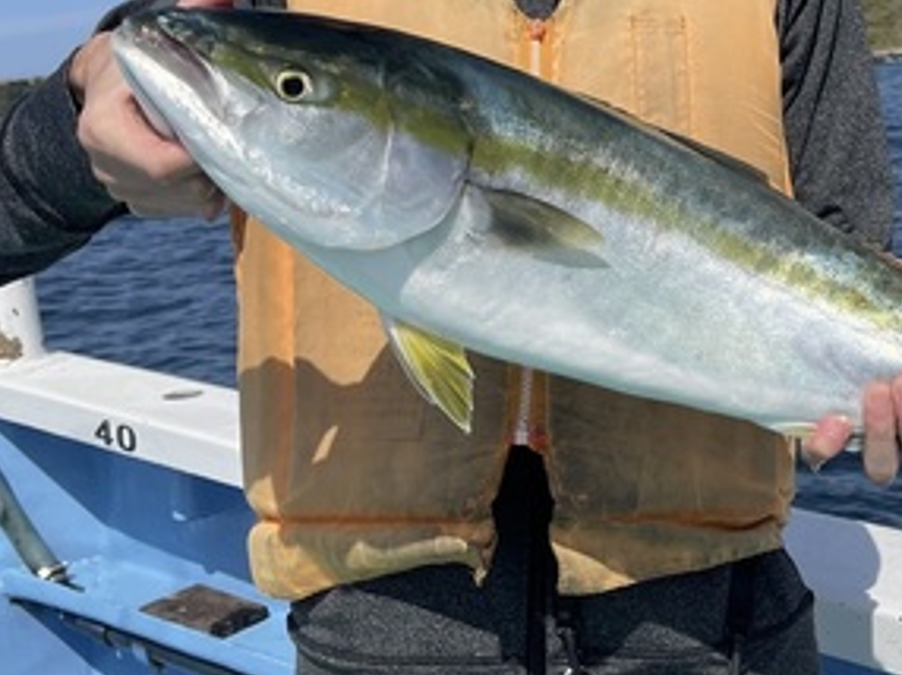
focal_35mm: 56
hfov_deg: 33.1
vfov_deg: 25.4
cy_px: 98
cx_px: 754
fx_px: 1458
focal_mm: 5.1
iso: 32
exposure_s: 1/5376
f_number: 1.6
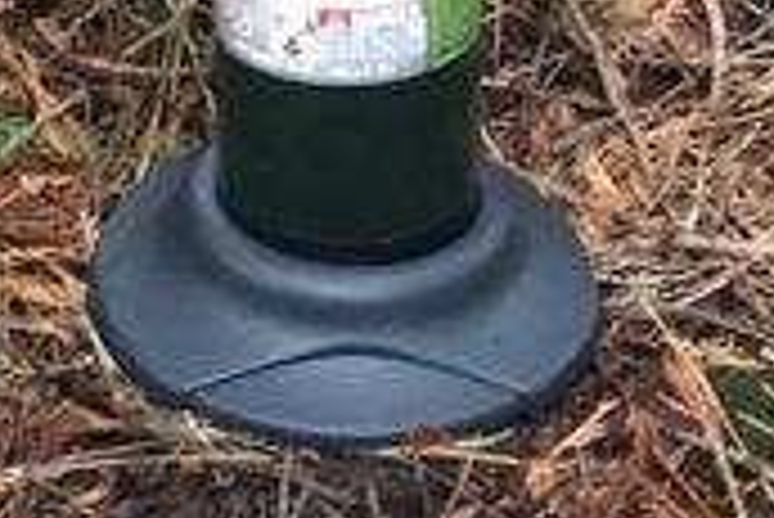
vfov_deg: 10.8
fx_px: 2625
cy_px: -275
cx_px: 302
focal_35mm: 122
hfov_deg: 16.8
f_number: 2.2
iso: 500
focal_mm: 4.15
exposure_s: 1/15
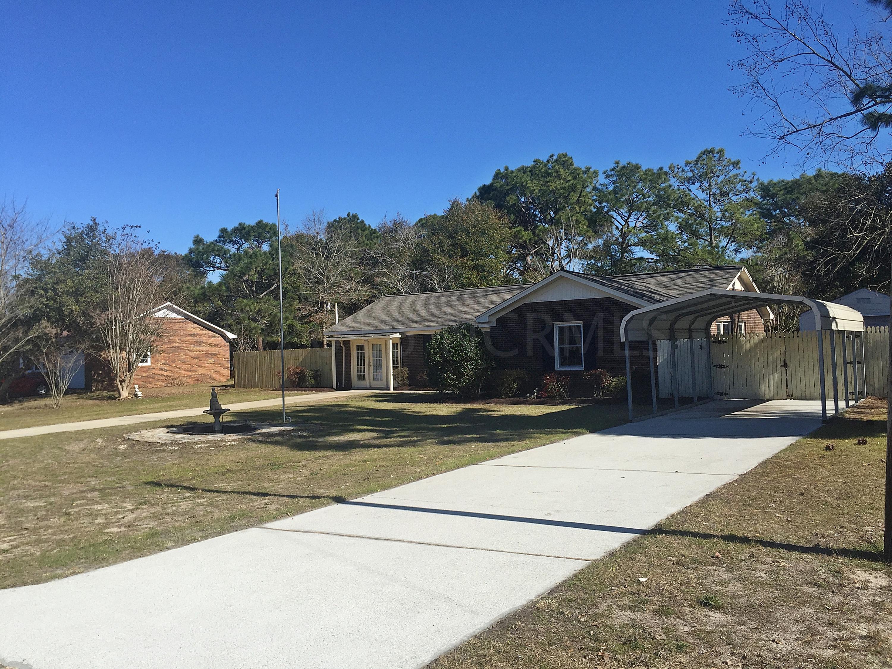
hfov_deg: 61.7
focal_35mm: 29
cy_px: 334
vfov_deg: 48.2
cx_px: 446
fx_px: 747
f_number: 2.2
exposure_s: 1/2326
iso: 32
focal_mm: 4.15
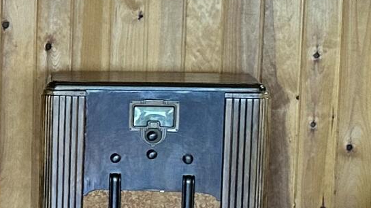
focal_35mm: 144
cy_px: 124
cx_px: -295
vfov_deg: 8.4
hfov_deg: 13.4
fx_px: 1416
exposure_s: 1/60
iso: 250
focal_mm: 6.86
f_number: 1.78
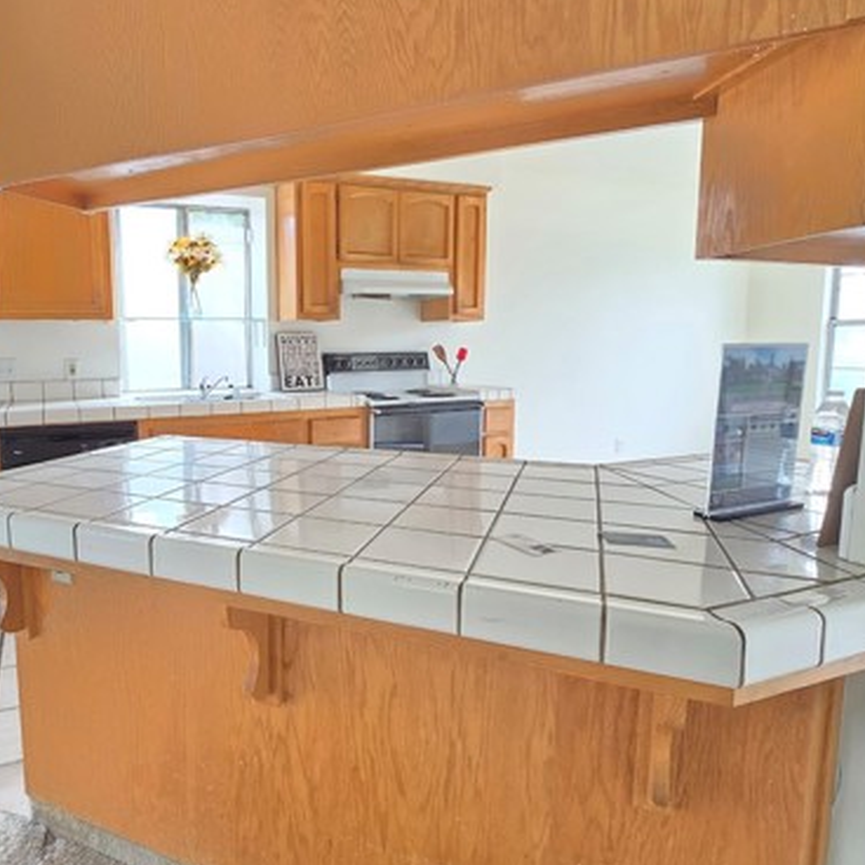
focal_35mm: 20
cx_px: 280
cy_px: 425
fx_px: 565
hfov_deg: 72.3
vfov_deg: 74.8
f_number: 2.2
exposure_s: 1/60
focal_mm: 2.2
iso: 125
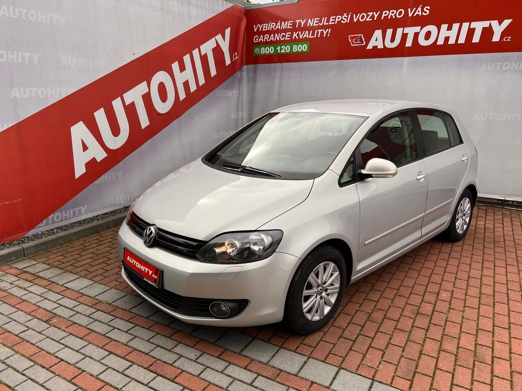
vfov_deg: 53.1
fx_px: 392
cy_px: 196
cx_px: 261
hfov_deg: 67.3
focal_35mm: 26
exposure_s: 1/2353
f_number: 1.5
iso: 50
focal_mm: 5.7
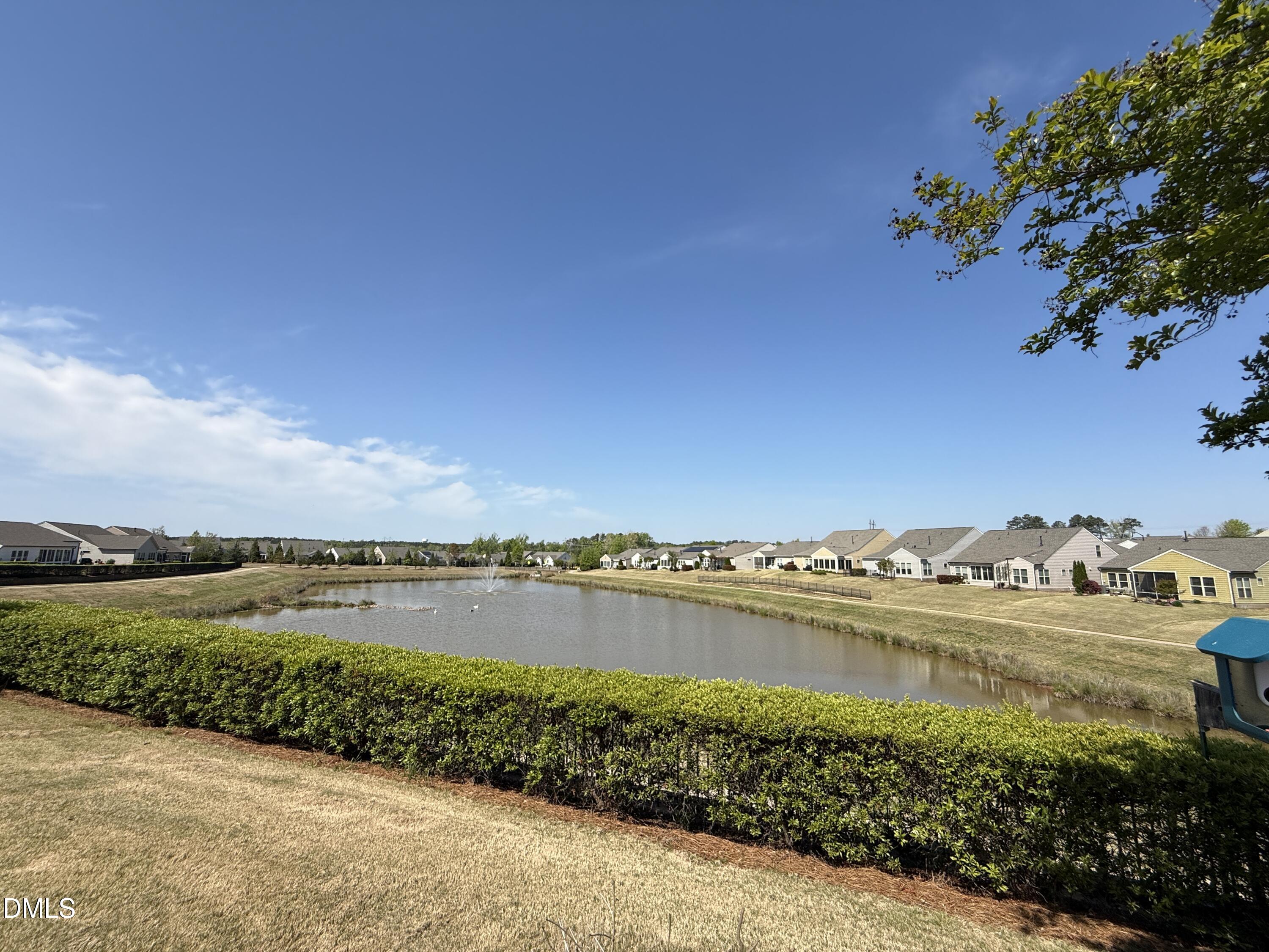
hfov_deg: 102.1
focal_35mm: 14
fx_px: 513
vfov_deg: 85.7
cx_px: 634
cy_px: 476
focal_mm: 2.22
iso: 50
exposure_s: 1/2976
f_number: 2.2
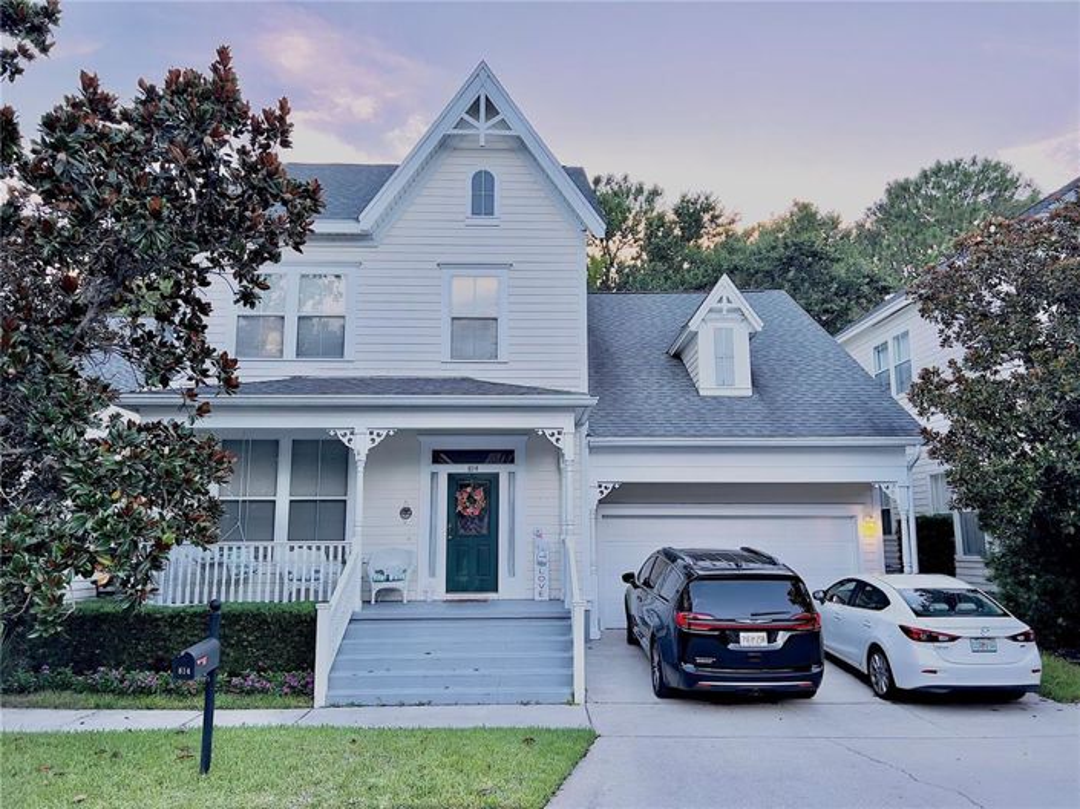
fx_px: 811
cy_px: 404
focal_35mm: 26
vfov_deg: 53.0
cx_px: 540
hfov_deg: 67.3
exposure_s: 1/144
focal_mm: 5.7
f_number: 1.5
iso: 50
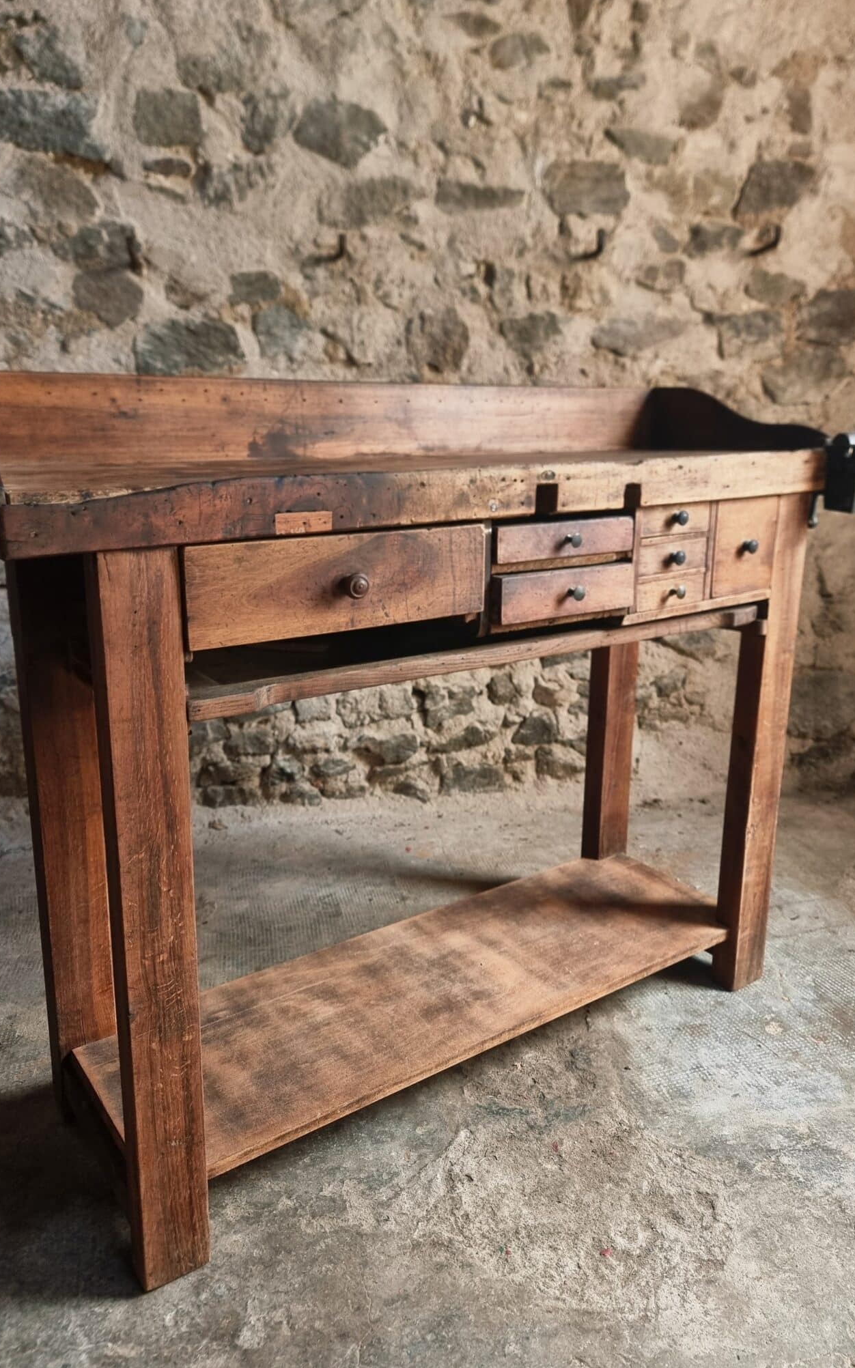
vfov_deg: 70.4
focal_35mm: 26
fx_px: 970
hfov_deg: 47.6
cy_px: 686
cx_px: 427
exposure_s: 1/50
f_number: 1.8
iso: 200
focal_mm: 6.7
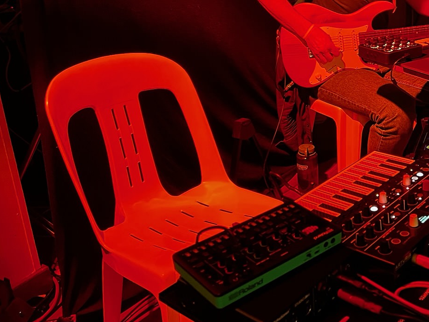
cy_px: 108
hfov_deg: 40.9
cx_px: 321
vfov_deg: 31.9
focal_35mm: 45
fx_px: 558
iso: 500
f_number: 1.5
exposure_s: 1/50
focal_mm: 5.7
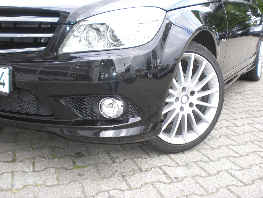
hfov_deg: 49.0
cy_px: 99
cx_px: 132
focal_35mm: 38
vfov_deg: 37.7
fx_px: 289
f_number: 3.1
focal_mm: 6.3
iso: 64
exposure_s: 1/100
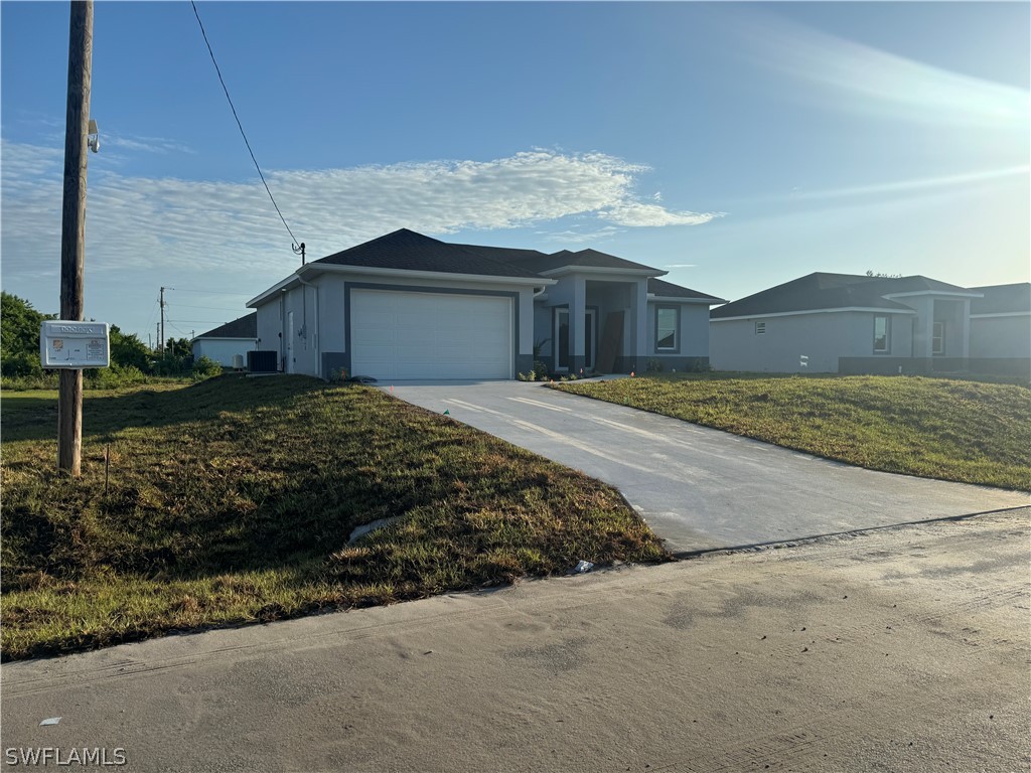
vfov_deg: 56.8
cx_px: 516
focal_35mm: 24
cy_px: 386
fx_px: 715
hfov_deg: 71.6
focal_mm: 6.76
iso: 80
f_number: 1.78
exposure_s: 1/5348
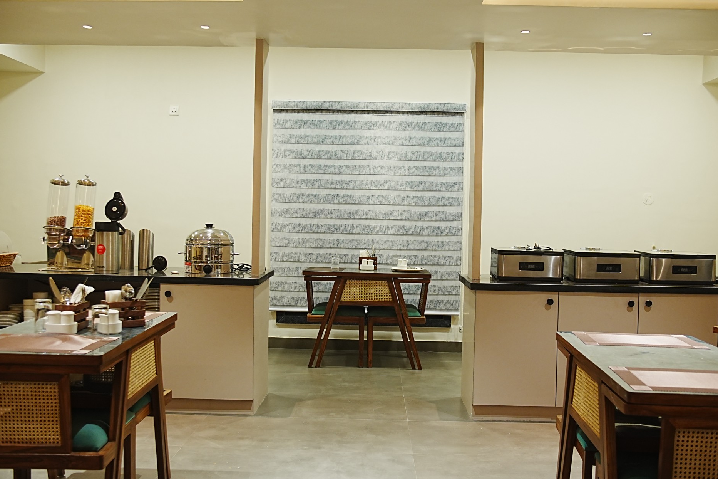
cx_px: 367
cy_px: 234
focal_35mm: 35
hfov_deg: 54.4
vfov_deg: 37.8
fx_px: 698
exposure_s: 1/100
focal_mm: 23
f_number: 2.5
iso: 640
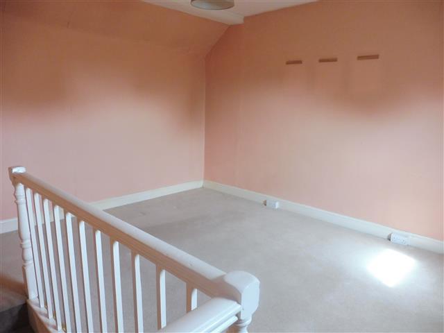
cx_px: 222
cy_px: 166
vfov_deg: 56.8
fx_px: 308
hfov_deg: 71.6
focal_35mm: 24
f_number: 3.3
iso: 400
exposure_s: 1/40
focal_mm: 4.3
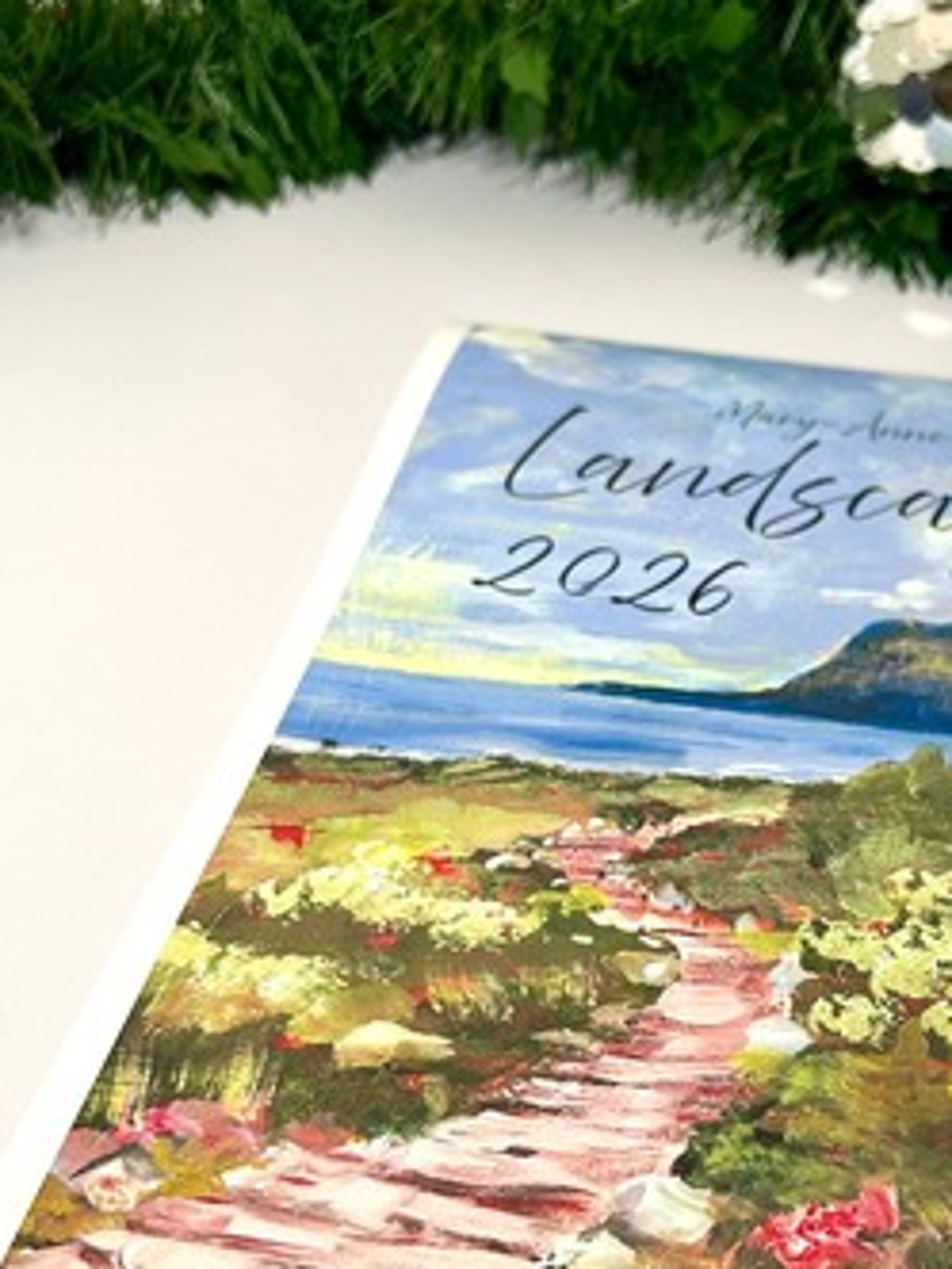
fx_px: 1723
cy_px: 753
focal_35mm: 47
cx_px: 707
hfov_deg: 30.4
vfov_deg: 40.3
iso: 100
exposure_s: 1/121
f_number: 1.5
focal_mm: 5.7
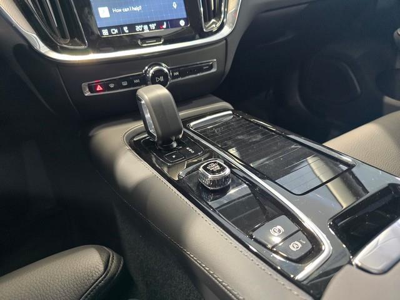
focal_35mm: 23
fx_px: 266
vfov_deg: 58.9
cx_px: 200
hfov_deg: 73.9
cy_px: 150
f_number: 1.7
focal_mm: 6.3
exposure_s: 1/100
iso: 1250
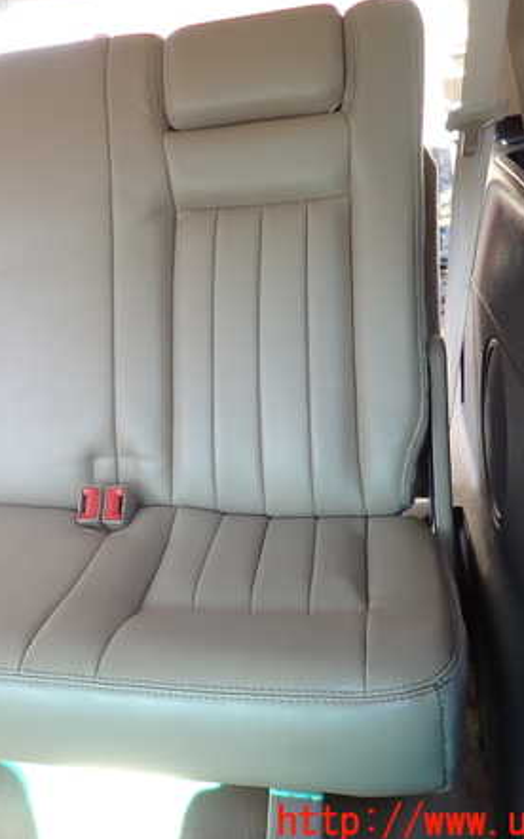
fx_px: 823
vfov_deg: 54.0
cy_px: 420
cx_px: 137
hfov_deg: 34.6
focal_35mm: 36
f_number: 2
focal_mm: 4.5
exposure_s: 1/60
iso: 100
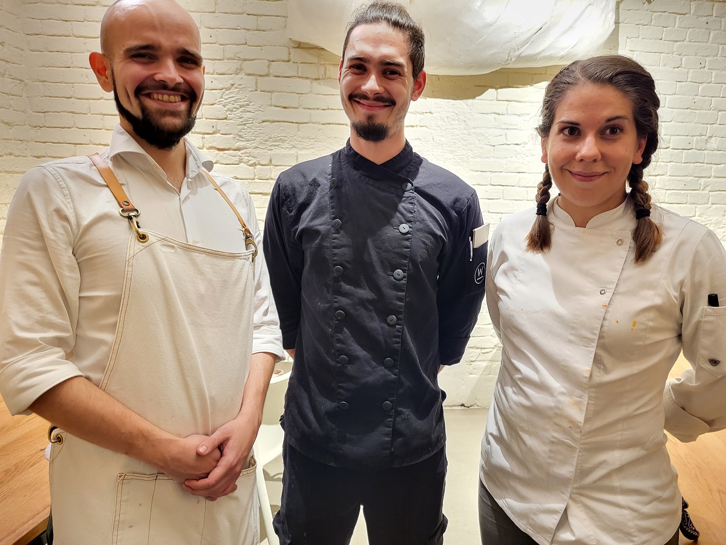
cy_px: 272
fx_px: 545
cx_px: 363
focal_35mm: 26
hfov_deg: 67.3
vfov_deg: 53.1
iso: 640
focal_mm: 5.4
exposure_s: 1/50
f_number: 1.8
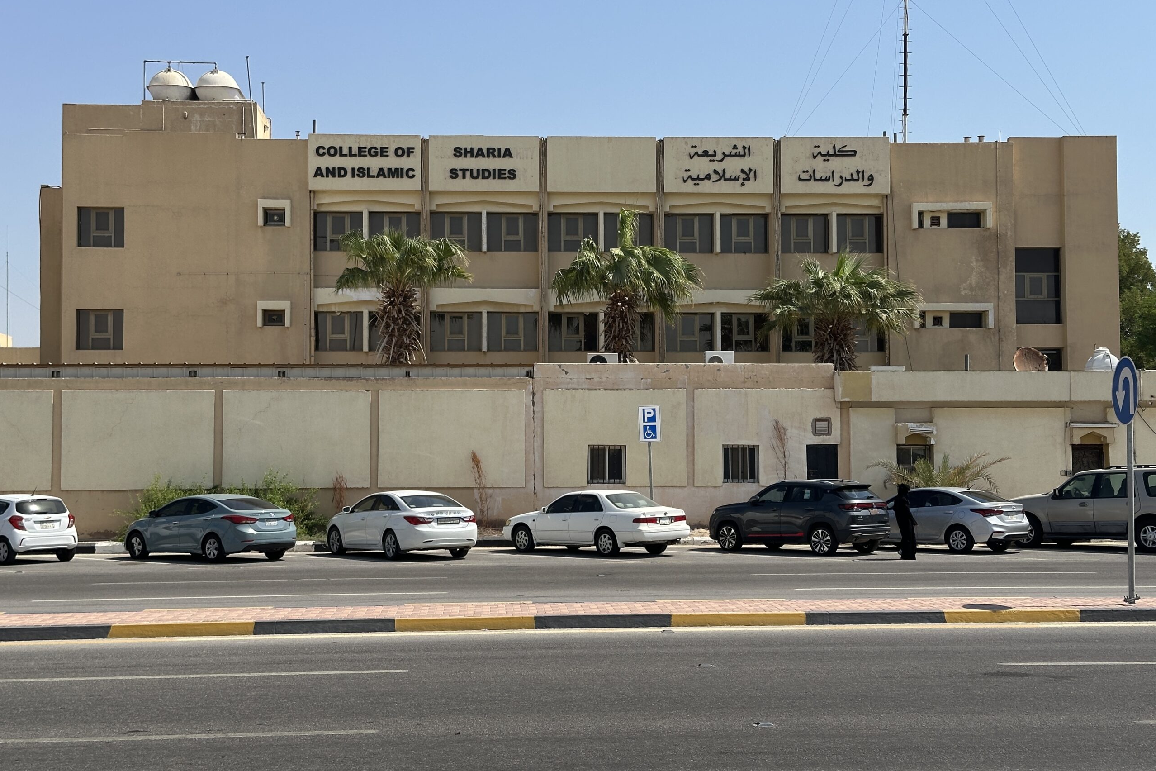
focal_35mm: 50
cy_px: 374
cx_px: 578
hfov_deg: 39.6
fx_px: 1605
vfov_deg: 27.0
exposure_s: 1/5263
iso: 64
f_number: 1.78
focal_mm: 6.86
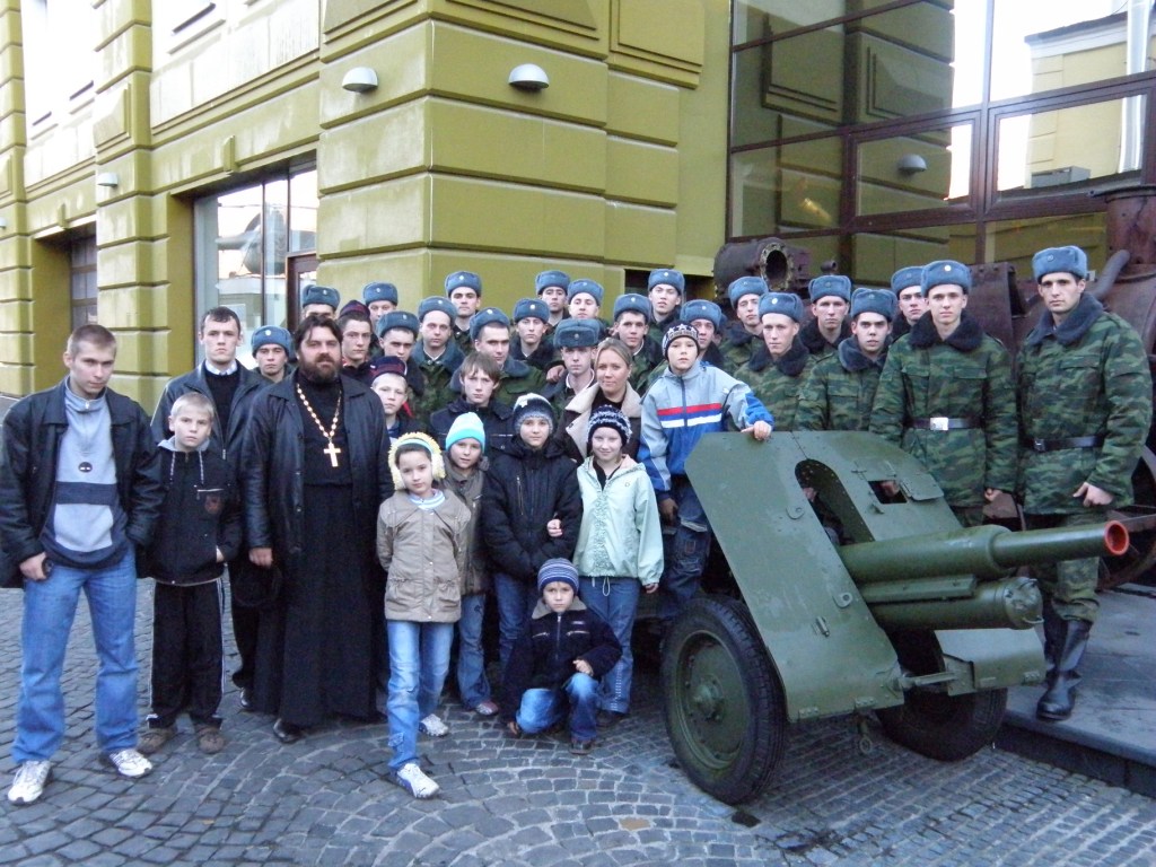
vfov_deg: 44.2
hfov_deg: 56.8
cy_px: 434
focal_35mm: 32
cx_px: 578
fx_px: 1069
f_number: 3.1
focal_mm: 5.72
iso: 800
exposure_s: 1/320
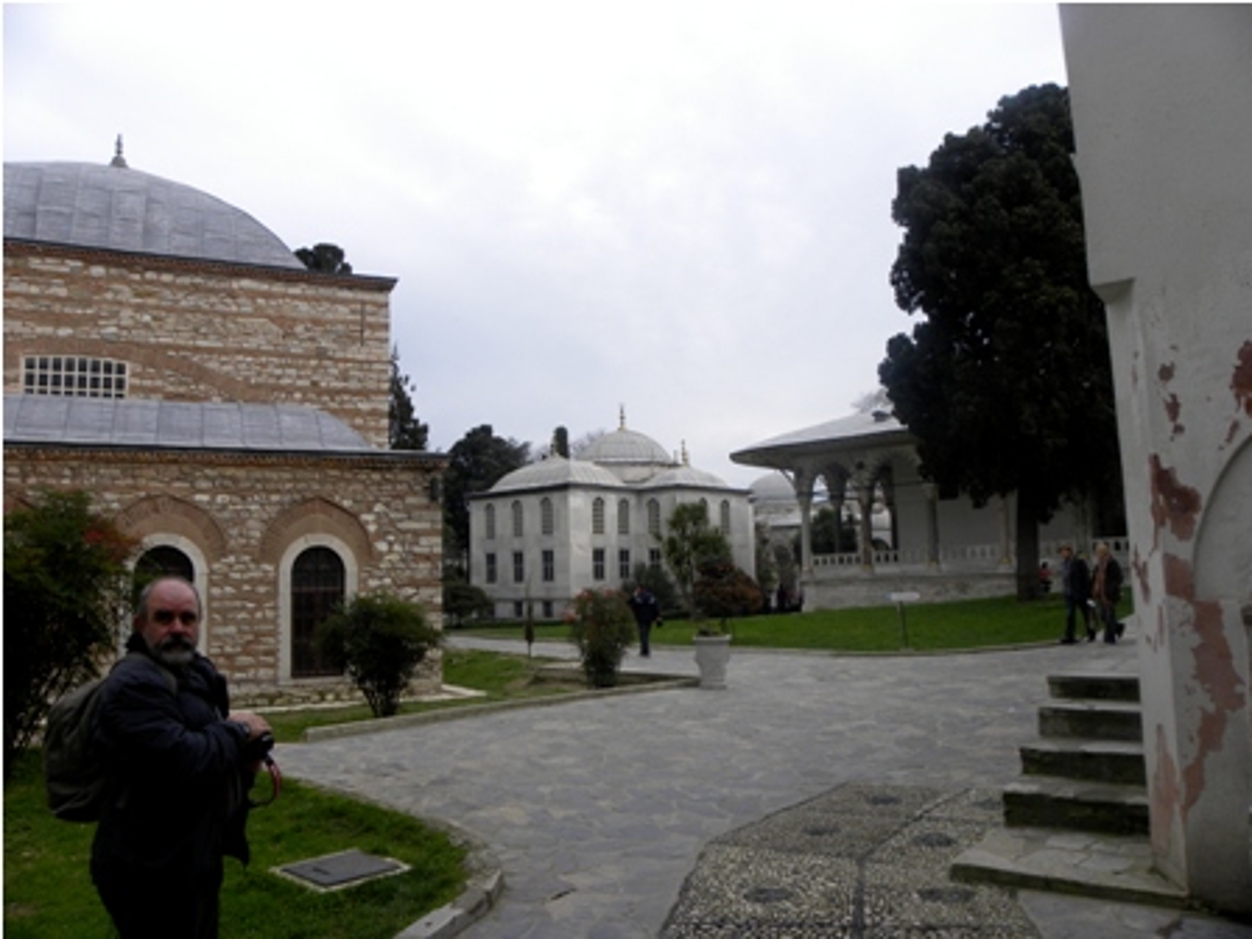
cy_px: 470
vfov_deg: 53.1
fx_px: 940
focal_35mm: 26
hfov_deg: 67.3
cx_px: 626
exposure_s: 1/200
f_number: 4.5
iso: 64
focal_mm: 4.6
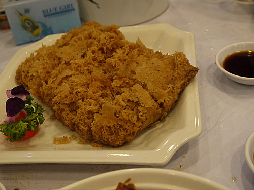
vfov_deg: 30.3
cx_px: 127
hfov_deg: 39.7
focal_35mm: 48
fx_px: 352
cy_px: 95
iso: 800
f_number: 4.5
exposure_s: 1/30
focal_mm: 24
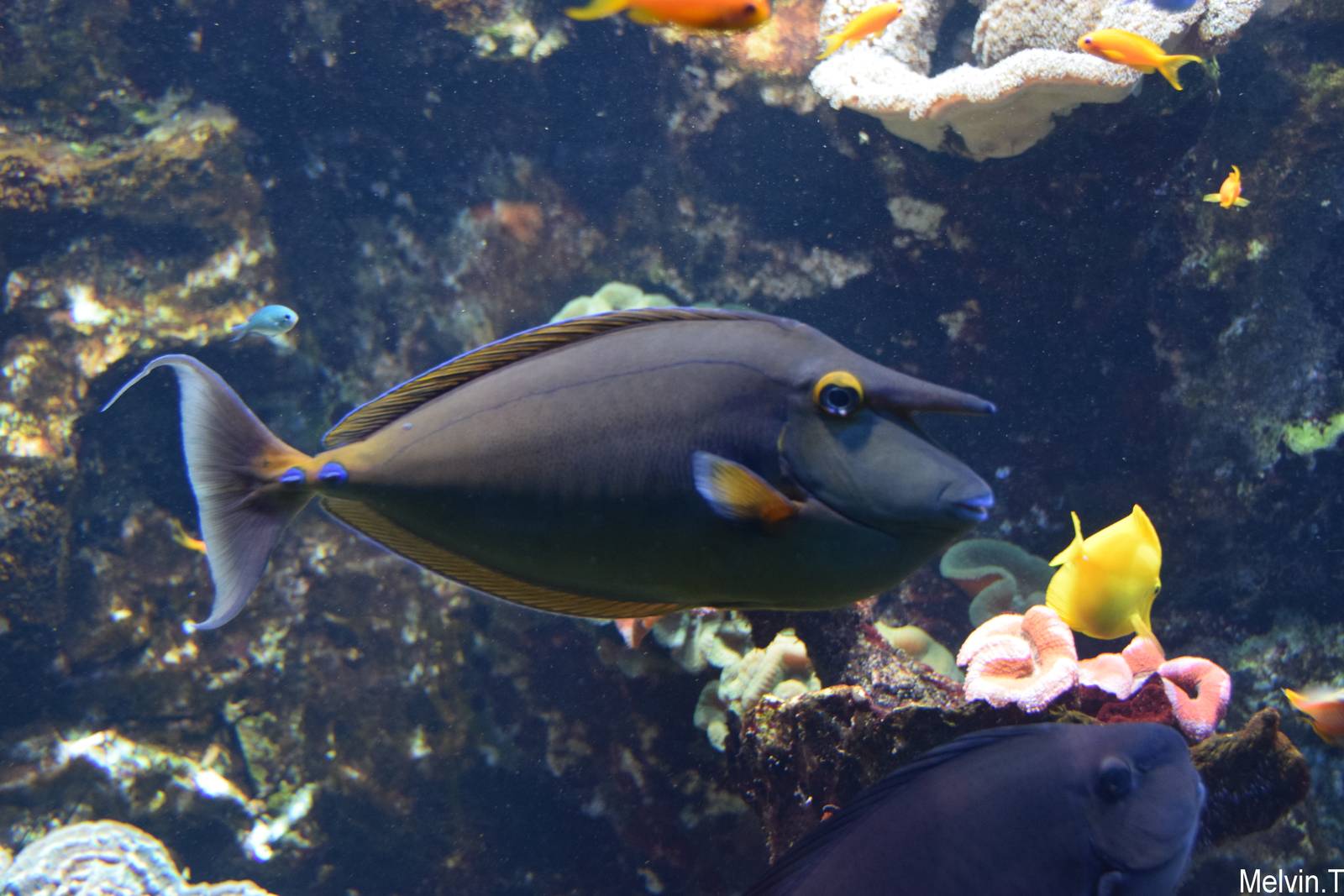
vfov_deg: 22.6
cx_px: 672
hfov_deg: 33.4
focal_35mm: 60
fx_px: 2240
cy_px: 448
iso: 1250
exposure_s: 1/60
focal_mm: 40
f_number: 4.5
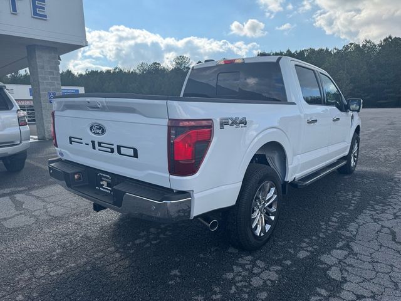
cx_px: 200
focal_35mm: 24
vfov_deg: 56.8
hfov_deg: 71.6
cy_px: 150
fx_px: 278
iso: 80
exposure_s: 1/2415
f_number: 1.78
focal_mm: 6.76
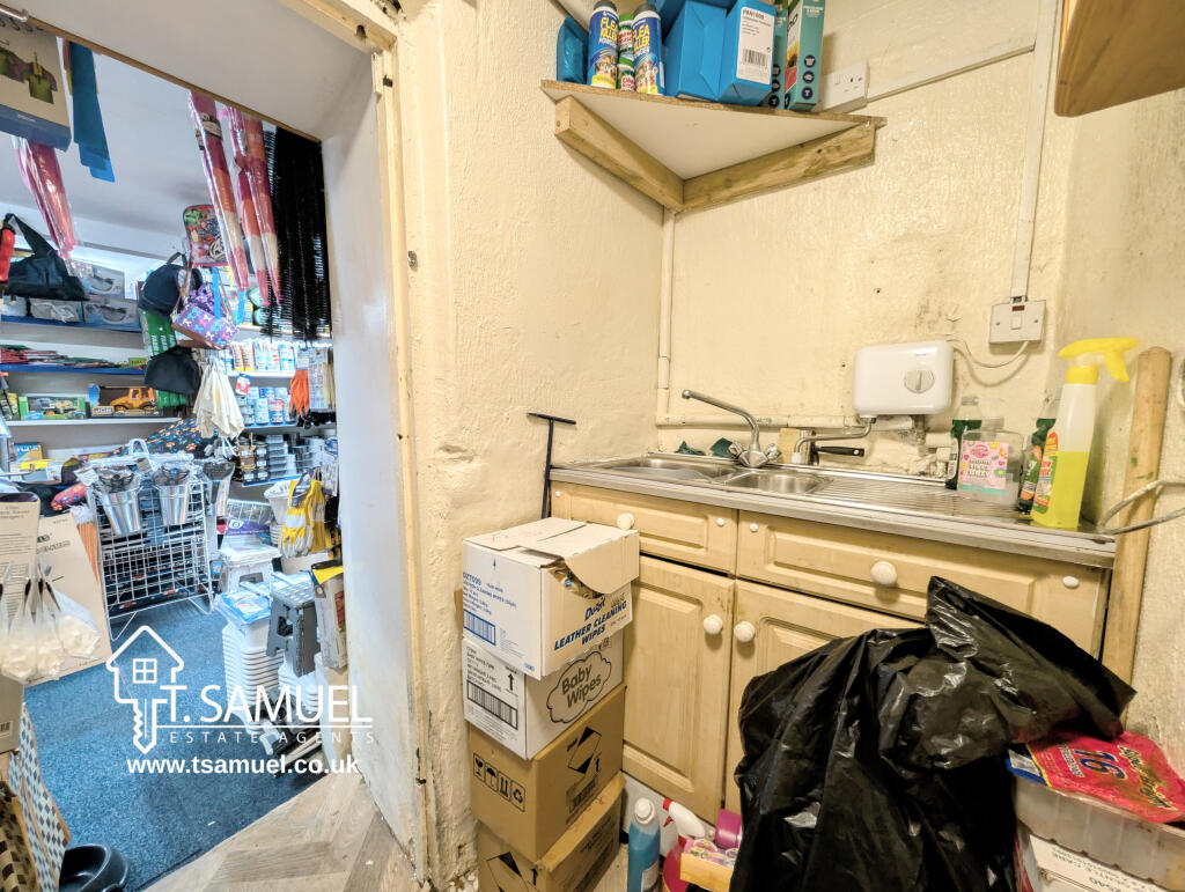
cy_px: 446
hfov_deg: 110.5
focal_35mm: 12
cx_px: 592
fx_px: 411
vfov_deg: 94.6
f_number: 1.7
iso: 186
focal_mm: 2.02
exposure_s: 1/50
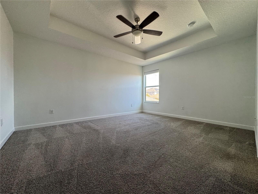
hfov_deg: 102.1
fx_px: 104
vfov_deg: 85.7
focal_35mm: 14
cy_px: 97
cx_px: 129
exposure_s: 1/120
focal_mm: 2.22
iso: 125
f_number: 2.2
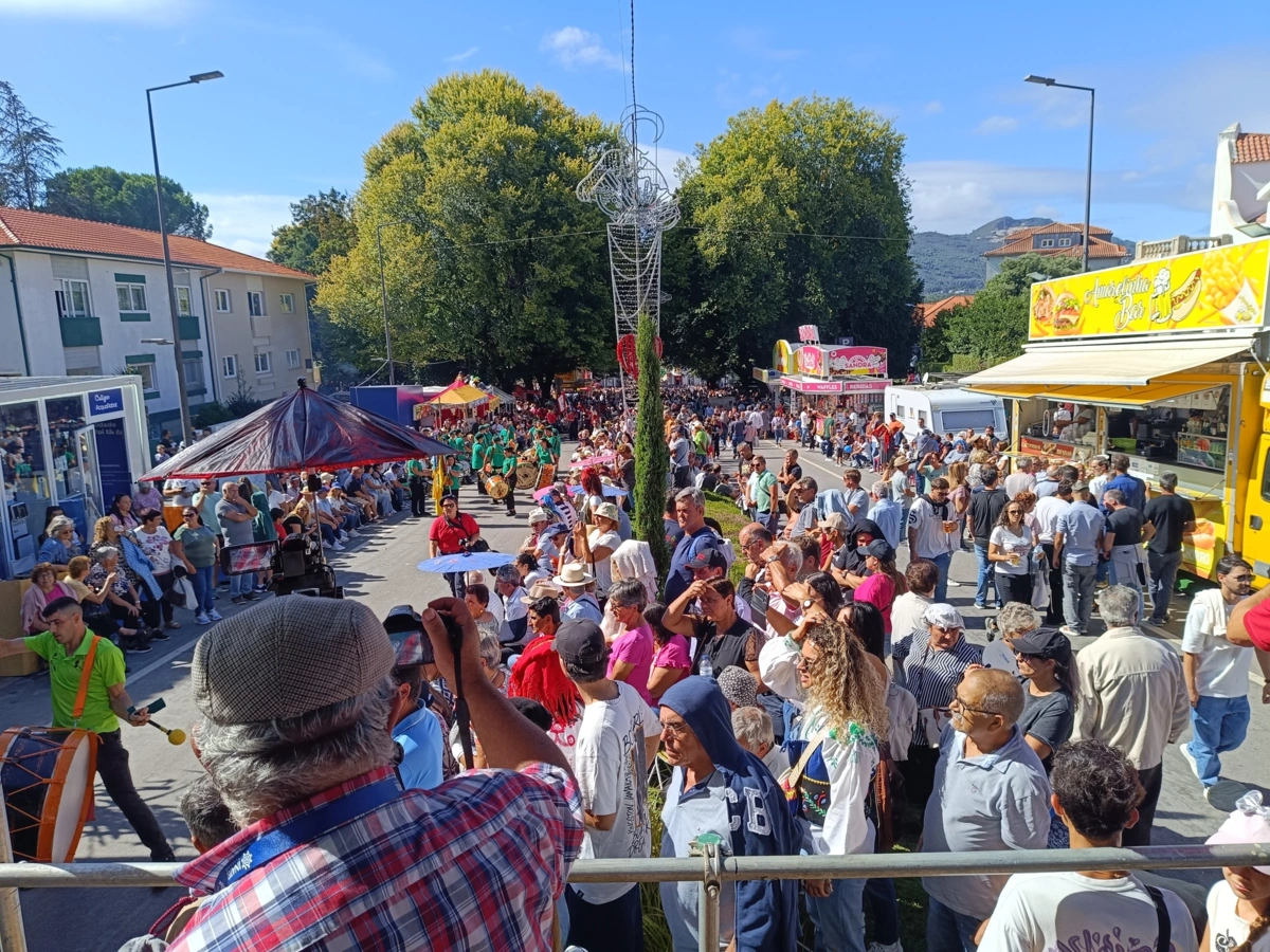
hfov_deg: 71.6
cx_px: 635
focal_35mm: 24
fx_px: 881
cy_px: 476
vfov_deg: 56.8
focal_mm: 5.59
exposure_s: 1/1135
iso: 55
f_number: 1.88
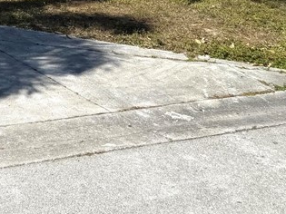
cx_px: -93
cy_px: -91
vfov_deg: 17.3
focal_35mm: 78
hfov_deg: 22.3
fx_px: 644
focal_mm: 6.76
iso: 80
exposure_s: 1/4673
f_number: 1.78
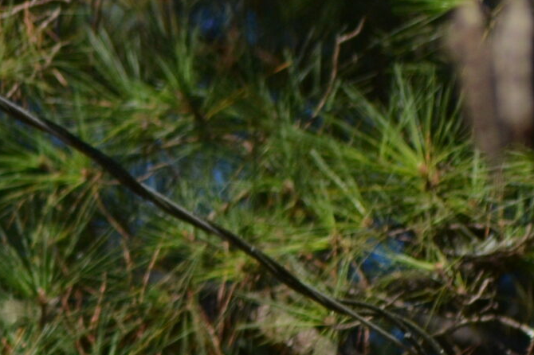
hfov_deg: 2.1
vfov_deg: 1.4
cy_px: 626
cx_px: -463
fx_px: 14455
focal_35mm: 975
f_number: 5.6
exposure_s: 1/2000
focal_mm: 170
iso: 320
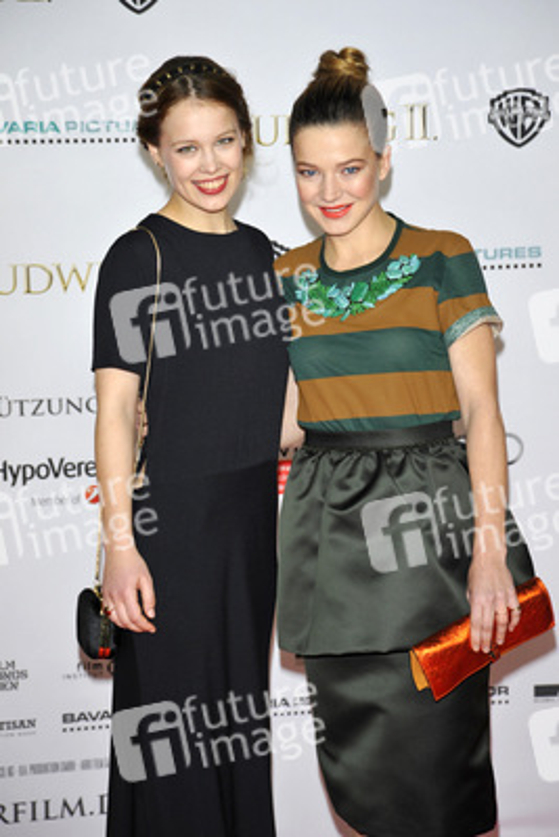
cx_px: 280
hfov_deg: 11.4
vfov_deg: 17.1
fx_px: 2792
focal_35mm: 120
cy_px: 418
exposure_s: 1/200
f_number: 6.3
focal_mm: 120
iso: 500
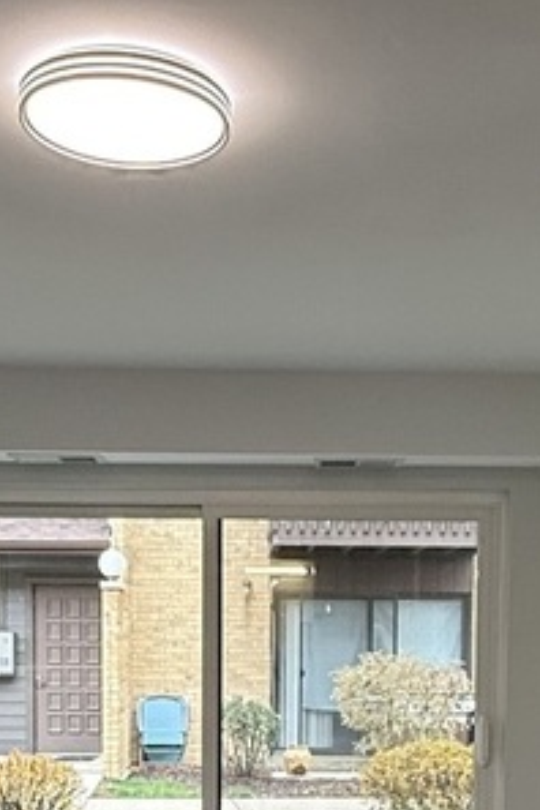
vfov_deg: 35.4
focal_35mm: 53
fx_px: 1192
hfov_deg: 25.5
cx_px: 286
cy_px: 725
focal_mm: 2.22
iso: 160
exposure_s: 1/120
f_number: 2.2
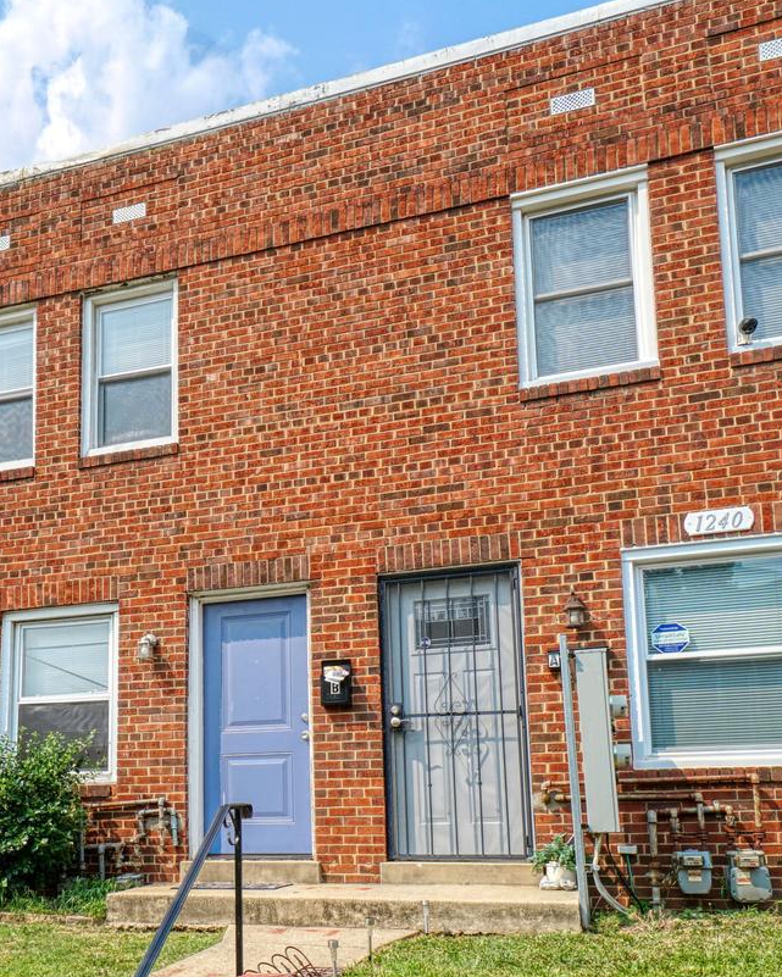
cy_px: 689
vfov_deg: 49.0
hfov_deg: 39.9
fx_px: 1041
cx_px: 189
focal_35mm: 36
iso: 100
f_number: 11
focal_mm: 10
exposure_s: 1/125
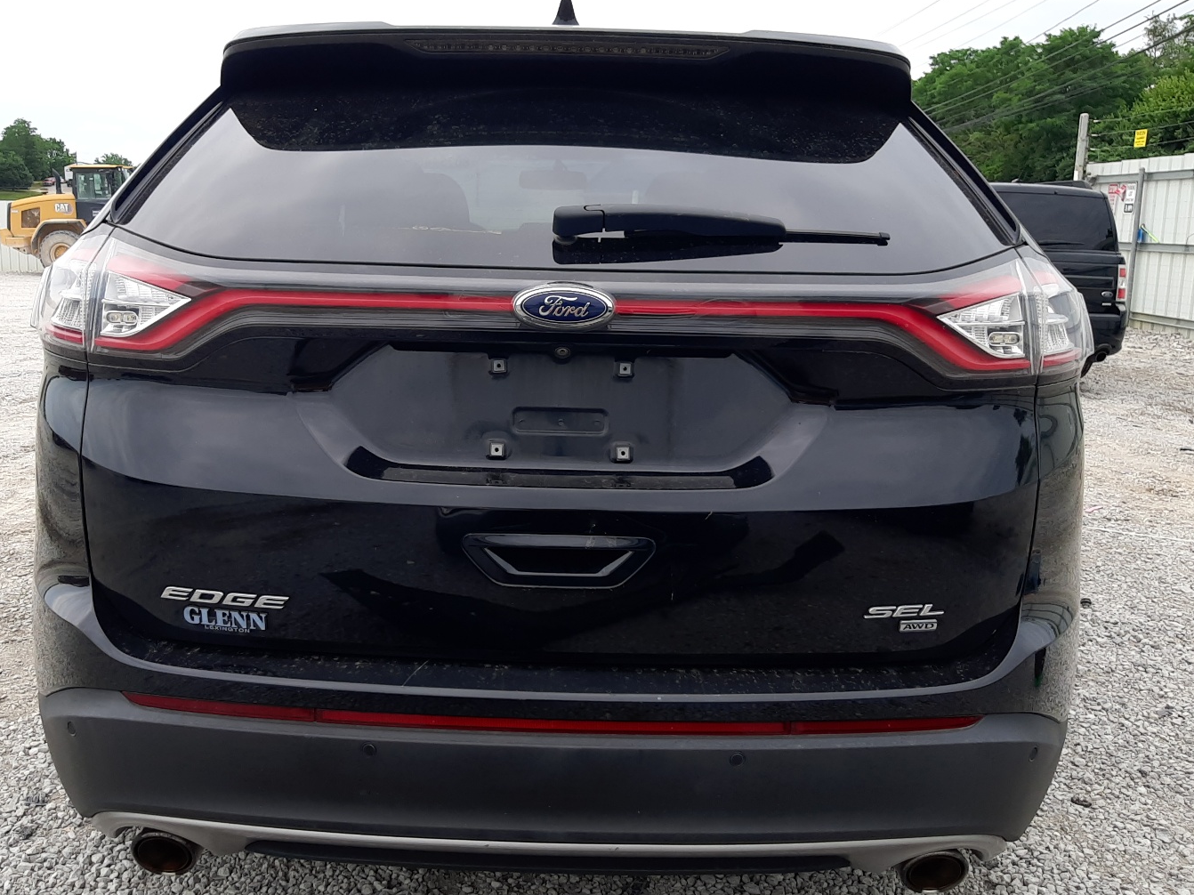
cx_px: 552
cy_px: 451
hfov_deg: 58.3
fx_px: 1069
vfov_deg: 45.4
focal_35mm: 31
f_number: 1.7
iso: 40
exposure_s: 1/1250
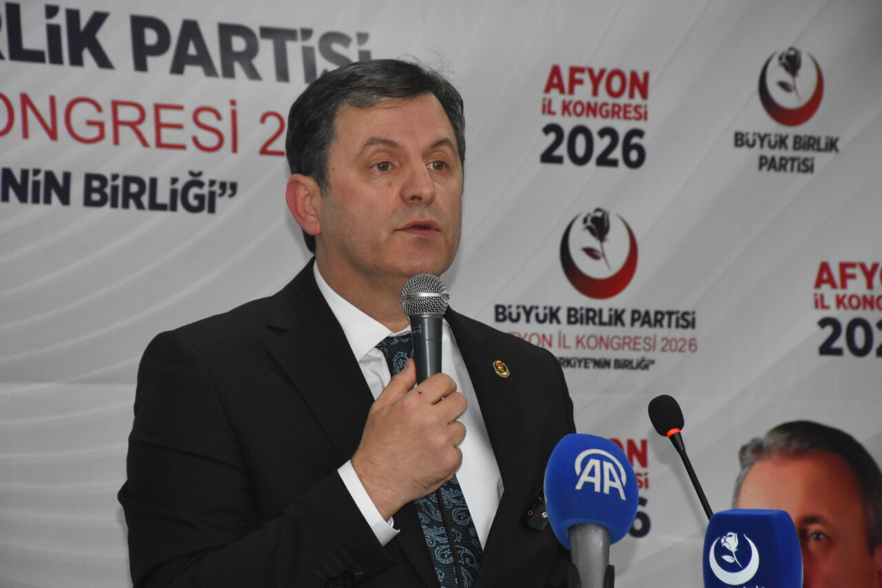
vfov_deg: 8.7
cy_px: 294
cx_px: 441
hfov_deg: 13.0
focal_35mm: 158
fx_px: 3858
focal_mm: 105
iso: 2500
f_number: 8
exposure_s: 1/125
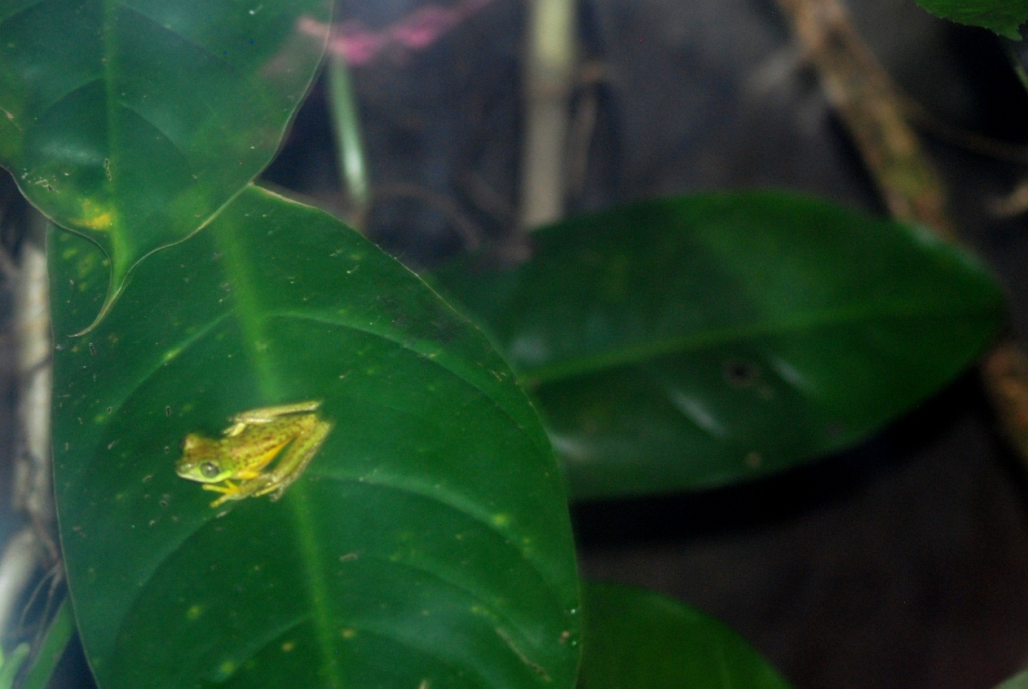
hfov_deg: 19.4
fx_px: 3003
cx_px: 514
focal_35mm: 105
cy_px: 344
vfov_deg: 13.1
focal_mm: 70
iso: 400
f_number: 4
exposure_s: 1/60
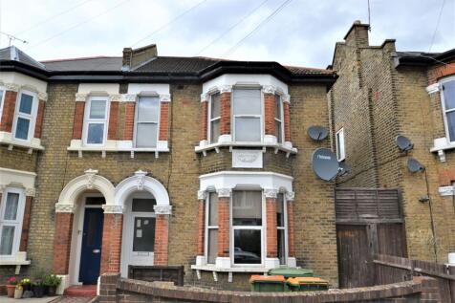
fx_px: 341
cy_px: 152
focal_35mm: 27
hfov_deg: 67.4
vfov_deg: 47.9
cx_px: 228
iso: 100
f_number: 7.1
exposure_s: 1/200
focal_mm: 18
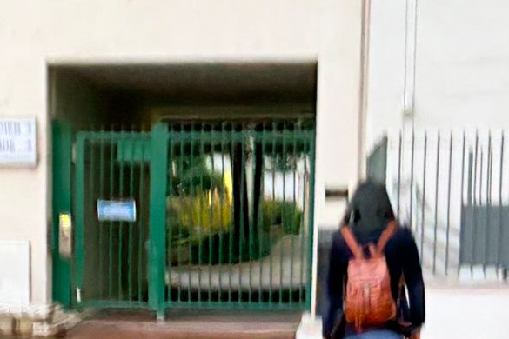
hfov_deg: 51.9
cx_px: 252
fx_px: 523
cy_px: 309
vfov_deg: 33.9
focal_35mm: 37
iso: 400
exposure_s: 1/33
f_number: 1.6
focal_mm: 5.96
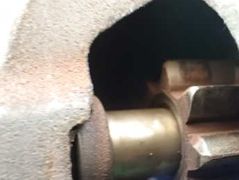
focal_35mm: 52
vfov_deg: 27.7
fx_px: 359
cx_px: 180
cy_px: 136
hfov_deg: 35.9
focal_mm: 5.4
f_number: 2.3
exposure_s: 1/15
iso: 1600
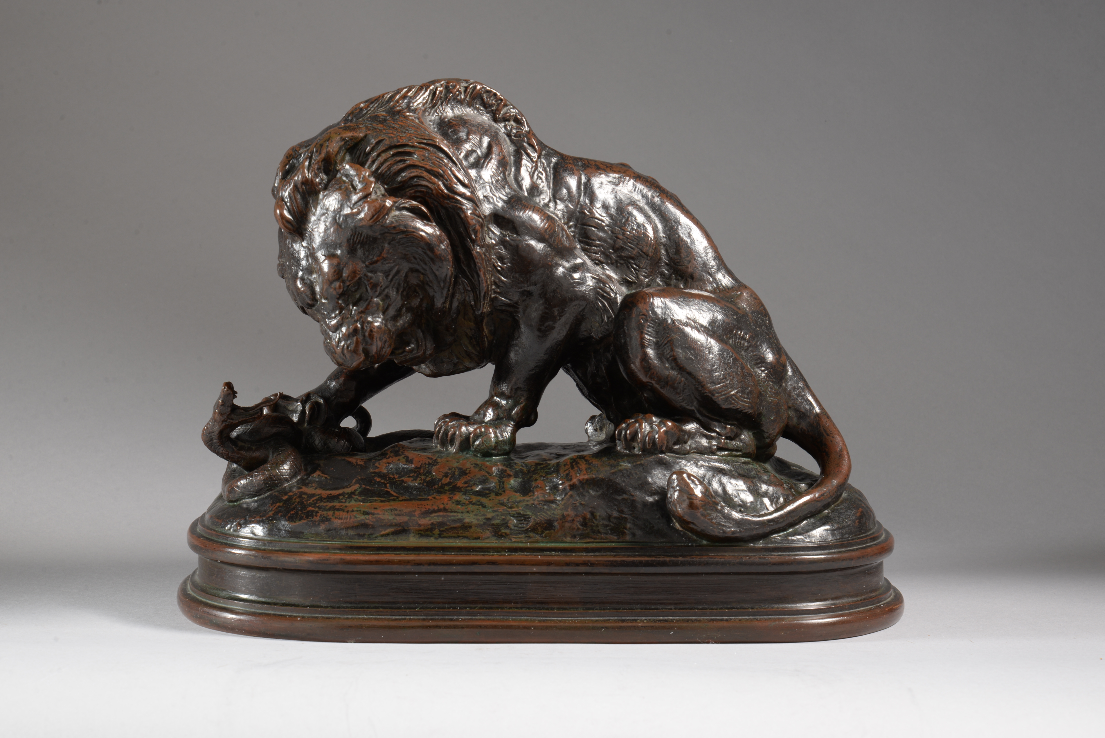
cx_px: 552
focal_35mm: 85
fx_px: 2610
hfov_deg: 23.9
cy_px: 369
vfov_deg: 16.1
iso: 200
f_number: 16
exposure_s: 1/100
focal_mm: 85
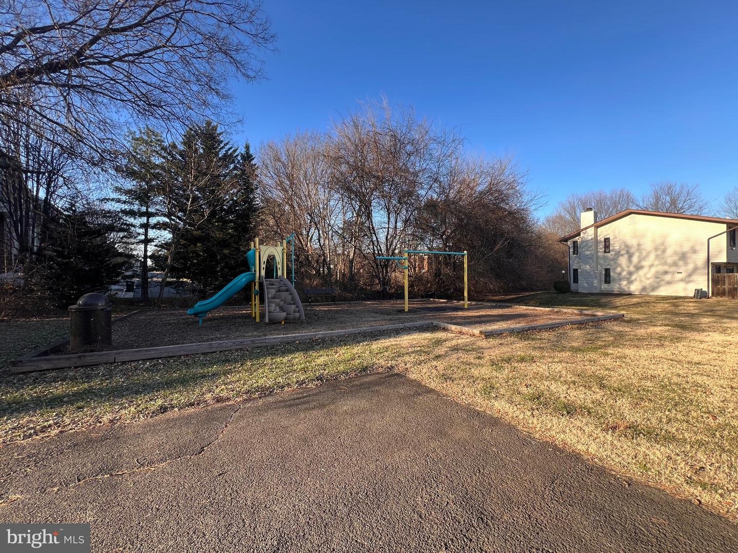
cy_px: 276
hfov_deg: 106.2
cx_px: 369
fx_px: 277
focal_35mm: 13
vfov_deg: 89.9
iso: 32
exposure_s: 1/238
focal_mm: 1.57
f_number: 1.8
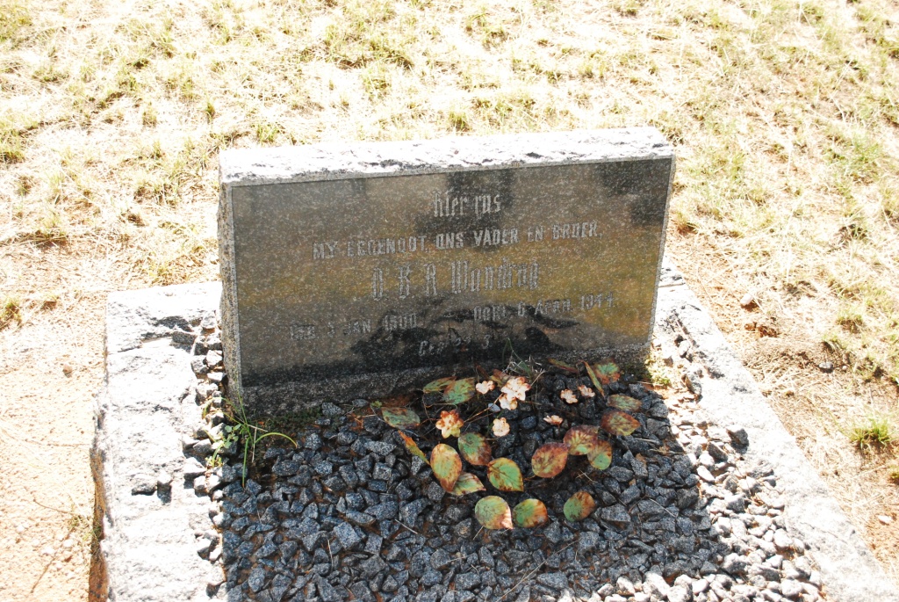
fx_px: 900
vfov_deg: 37.0
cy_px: 301
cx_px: 450
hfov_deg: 53.1
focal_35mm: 36
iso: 1600
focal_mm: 24
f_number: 4.2
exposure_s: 1/2000
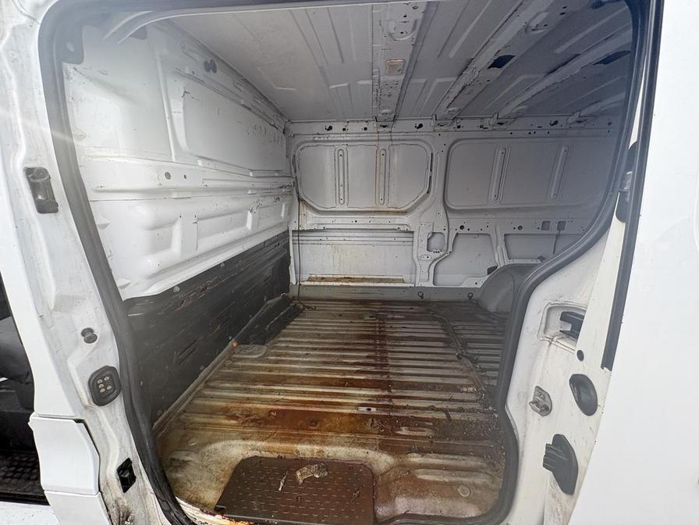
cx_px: 350
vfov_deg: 85.7
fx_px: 283
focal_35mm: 14
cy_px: 262
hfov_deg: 102.1
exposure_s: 1/135
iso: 100
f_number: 2.2
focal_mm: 2.22
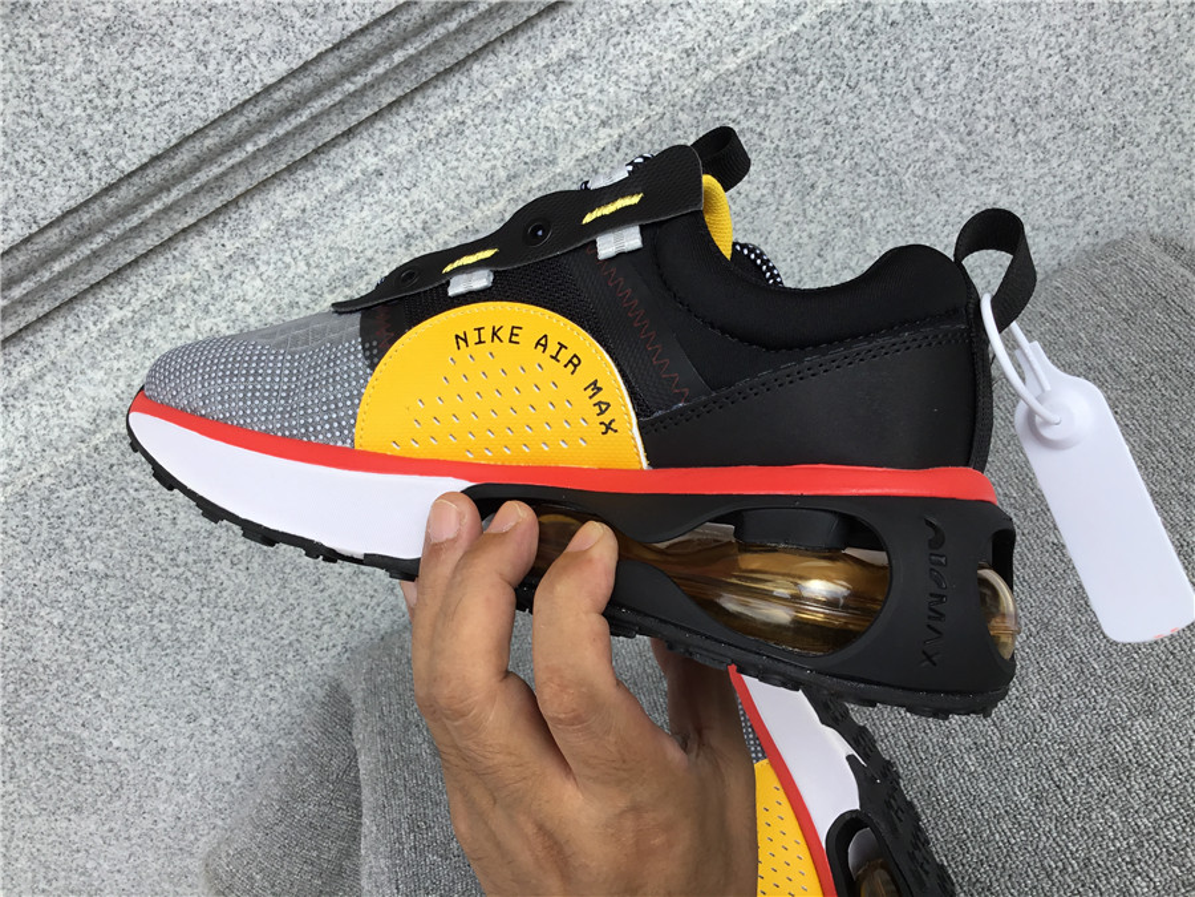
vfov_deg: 45.4
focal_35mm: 31
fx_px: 1070
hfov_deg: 58.4
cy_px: 448
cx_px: 598
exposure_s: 1/311
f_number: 2.4
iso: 25
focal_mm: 3.3
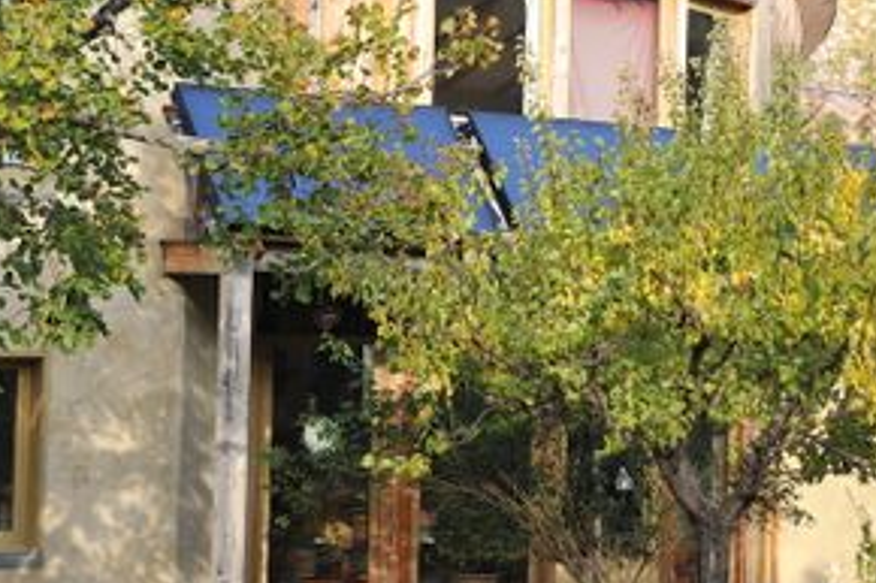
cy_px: 246
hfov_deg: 23.4
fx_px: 2116
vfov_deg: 15.7
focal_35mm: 87
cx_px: 471
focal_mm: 42
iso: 200
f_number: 3.2
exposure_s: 1/640
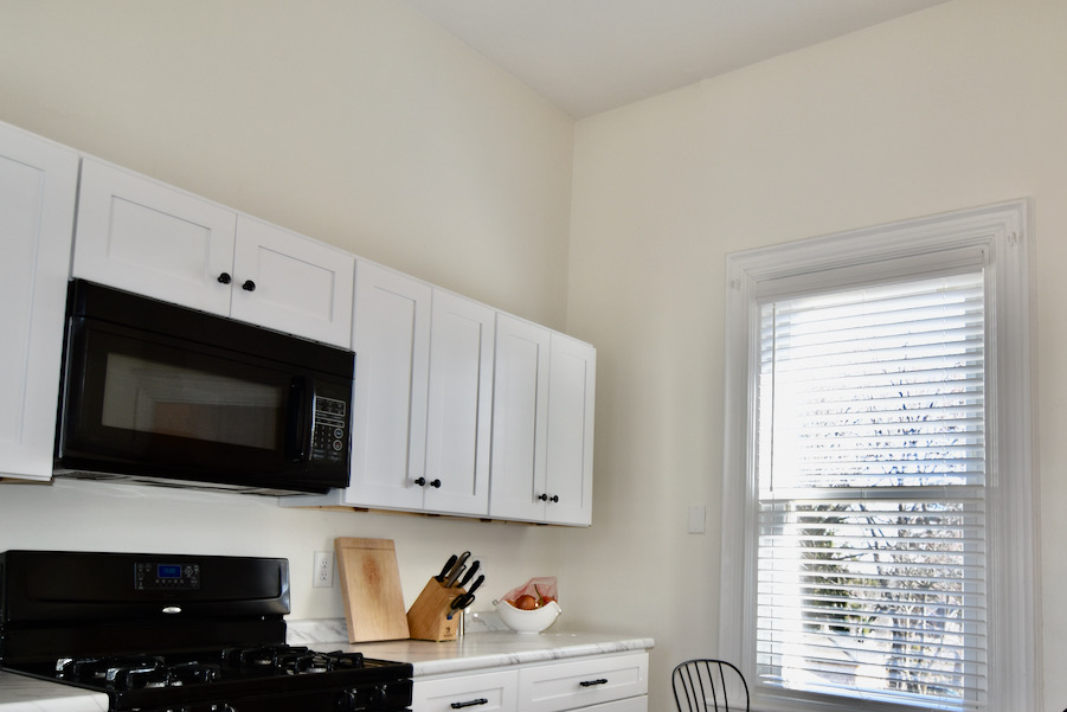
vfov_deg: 46.0
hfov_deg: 65.5
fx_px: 821
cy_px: 485
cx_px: 635
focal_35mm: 28
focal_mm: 13
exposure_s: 1/160
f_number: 2.8
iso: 200
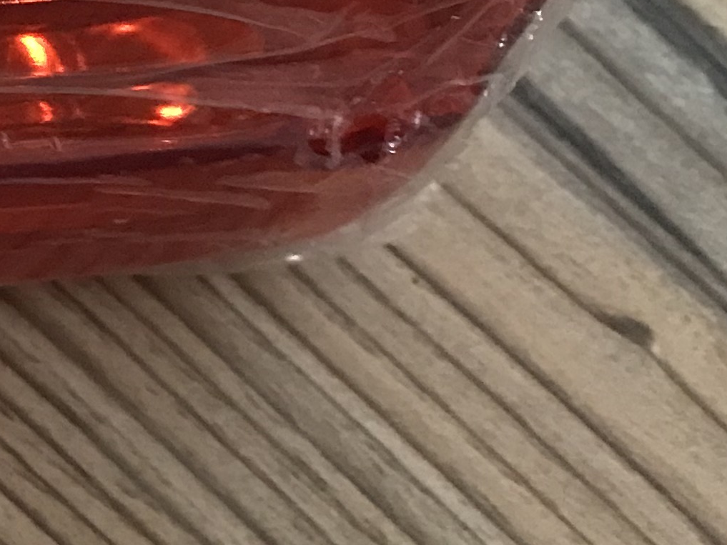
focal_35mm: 111
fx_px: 2331
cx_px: -693
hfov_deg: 14.8
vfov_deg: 12.7
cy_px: -238
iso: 100
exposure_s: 1/10
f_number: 1.8
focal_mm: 3.99
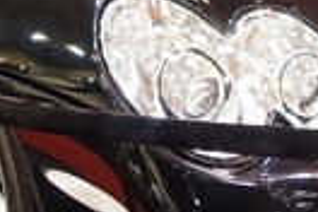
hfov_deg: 18.7
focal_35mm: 109
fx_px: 963
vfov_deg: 11.7
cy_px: -154
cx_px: 181
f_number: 1.8
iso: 125
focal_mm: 8.8
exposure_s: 1/30
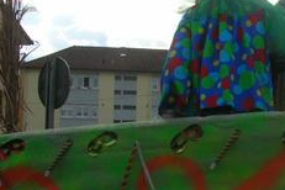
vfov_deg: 13.5
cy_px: 127
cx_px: 349
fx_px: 800
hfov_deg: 19.0
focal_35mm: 101
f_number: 5.6
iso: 50
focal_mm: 5.8
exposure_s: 1/352
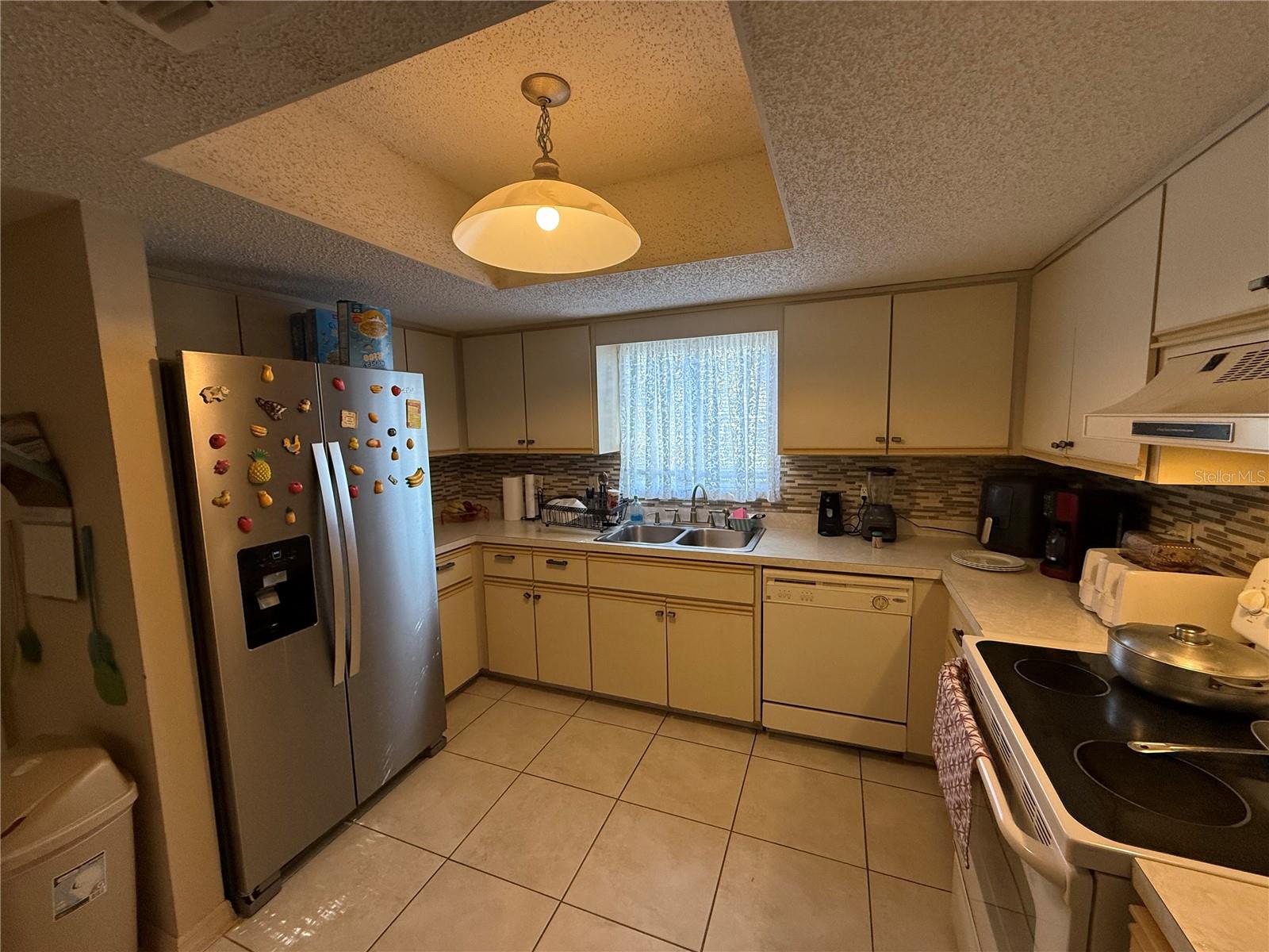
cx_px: 634
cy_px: 476
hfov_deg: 102.1
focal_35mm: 14
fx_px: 513
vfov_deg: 85.7
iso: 250
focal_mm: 2.22
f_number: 2.2
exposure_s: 1/120
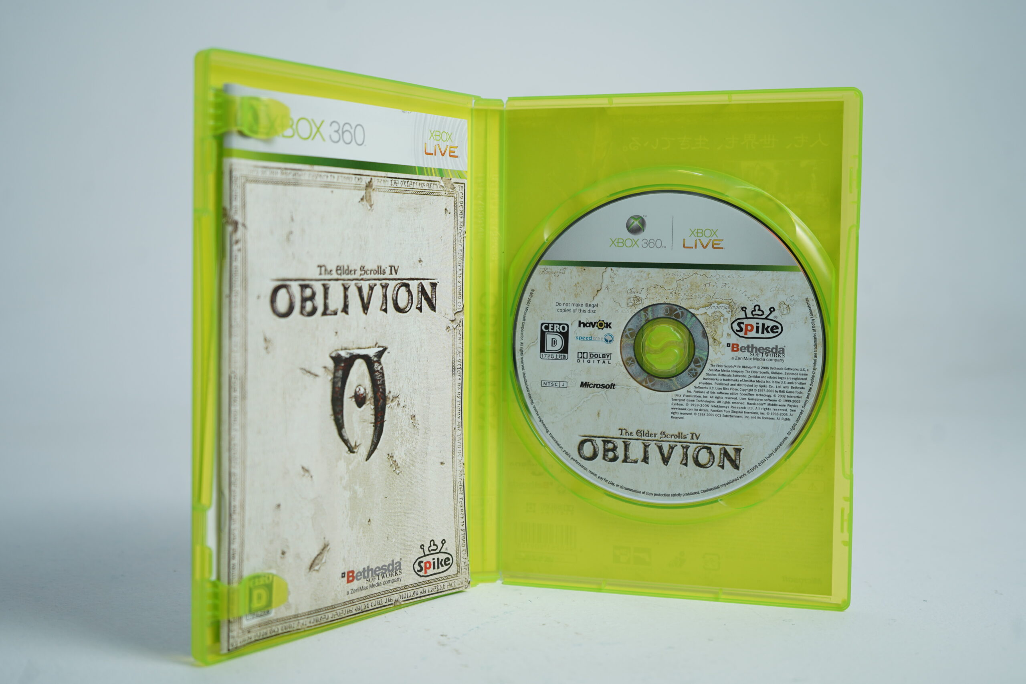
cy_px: 342
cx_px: 513
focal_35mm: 40
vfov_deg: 33.4
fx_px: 1140
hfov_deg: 48.5
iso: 160
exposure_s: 1/40
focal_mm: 40
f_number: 4.5
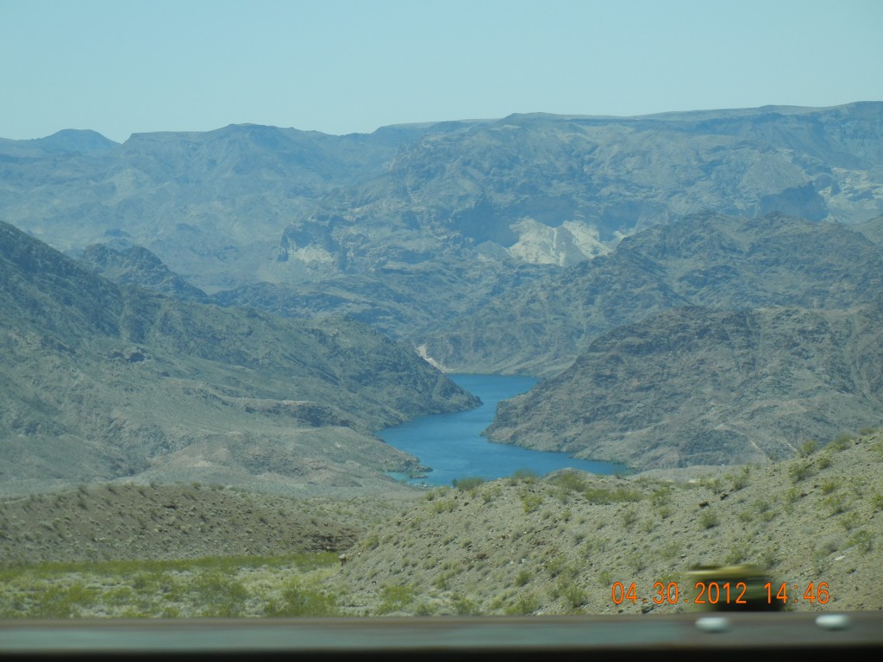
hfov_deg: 14.8
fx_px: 3393
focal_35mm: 133
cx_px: 442
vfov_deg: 11.1
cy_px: 331
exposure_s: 1/856
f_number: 4.6
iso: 160
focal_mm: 24
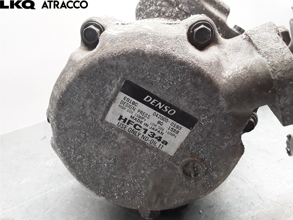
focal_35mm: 28
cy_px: 110
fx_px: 237
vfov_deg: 49.7
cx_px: 146
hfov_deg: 63.4
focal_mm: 2.91
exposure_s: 1/50
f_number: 1.9
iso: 125
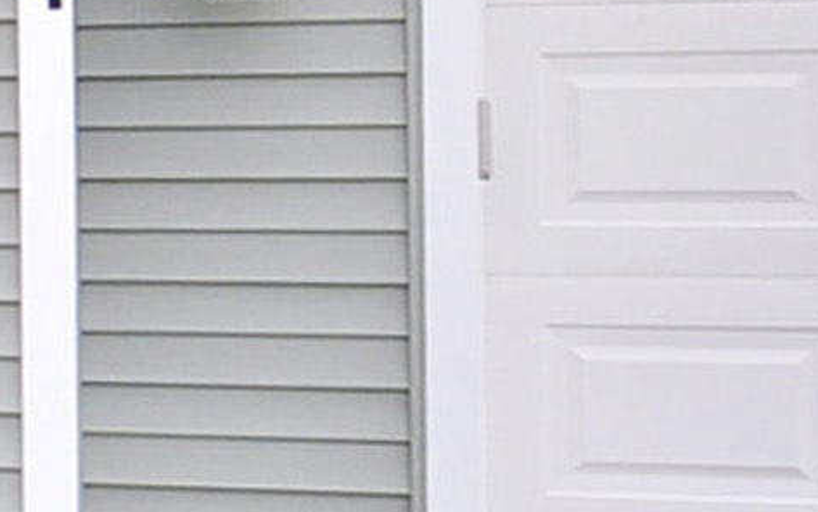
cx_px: -1370
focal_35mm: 131
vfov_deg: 10.0
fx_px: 2921
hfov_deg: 11.7
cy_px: 174
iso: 400
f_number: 8
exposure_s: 1/160
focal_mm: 14
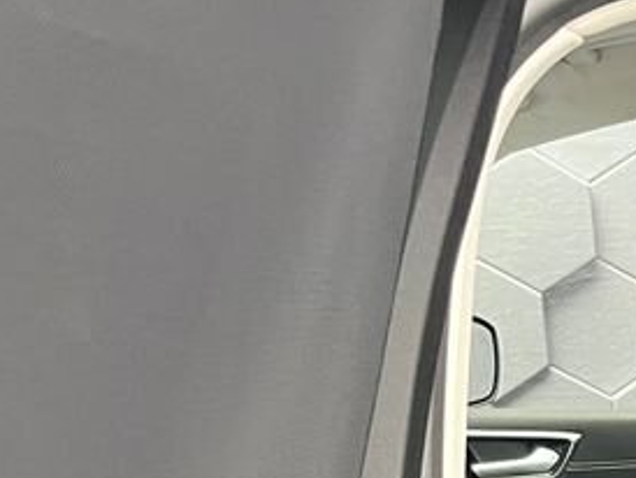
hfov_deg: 16.7
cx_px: 1149
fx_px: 1784
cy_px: 866
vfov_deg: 13.6
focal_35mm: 97
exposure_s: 1/50
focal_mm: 5.1
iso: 125
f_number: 1.6
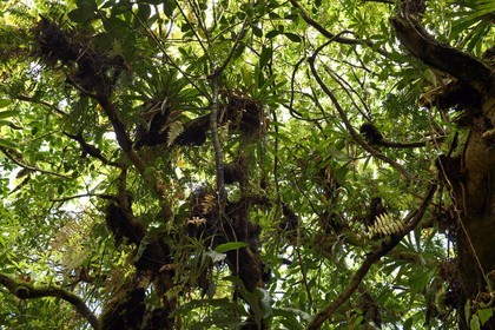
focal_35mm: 38
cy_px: 165
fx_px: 522
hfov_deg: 50.7
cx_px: 248
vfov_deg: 35.1
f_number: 11
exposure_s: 1/60
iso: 800
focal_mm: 38
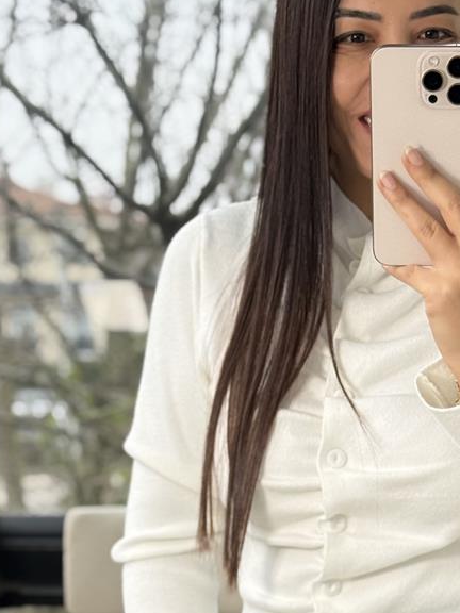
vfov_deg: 17.5
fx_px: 1967
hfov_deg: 13.2
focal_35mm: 111
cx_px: 422
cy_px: 529
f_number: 1.78
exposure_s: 1/254
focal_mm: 6.76
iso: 80
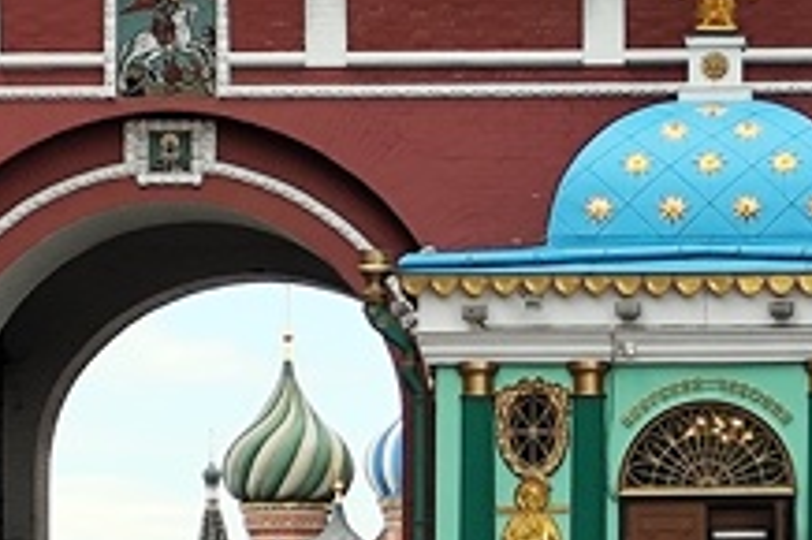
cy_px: 369
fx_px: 7933
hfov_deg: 5.8
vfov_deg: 3.9
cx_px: 816
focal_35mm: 352
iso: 50
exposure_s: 1/423
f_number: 1.65
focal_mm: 6.19
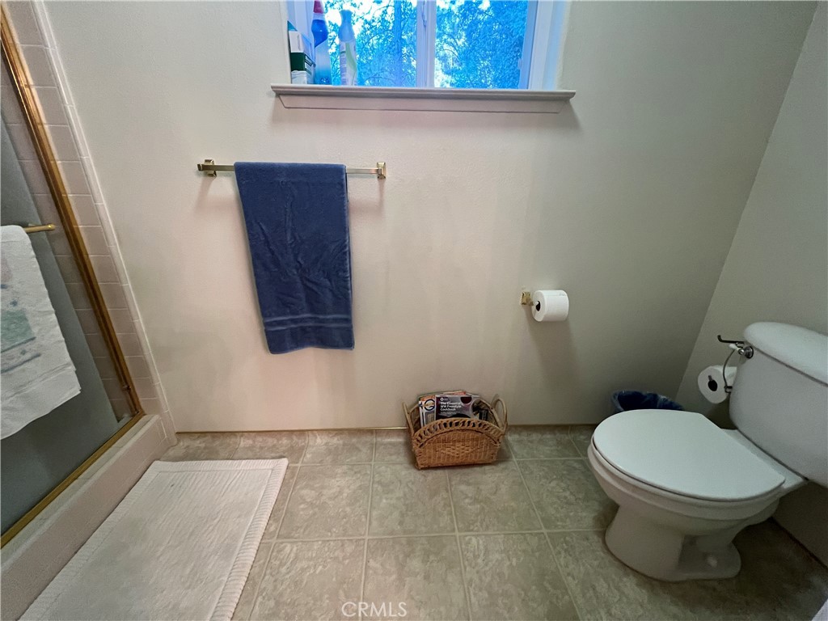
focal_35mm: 13
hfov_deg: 106.2
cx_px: 414
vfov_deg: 89.9
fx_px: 311
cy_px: 310
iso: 500
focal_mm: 1.57
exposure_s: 1/60
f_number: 1.8
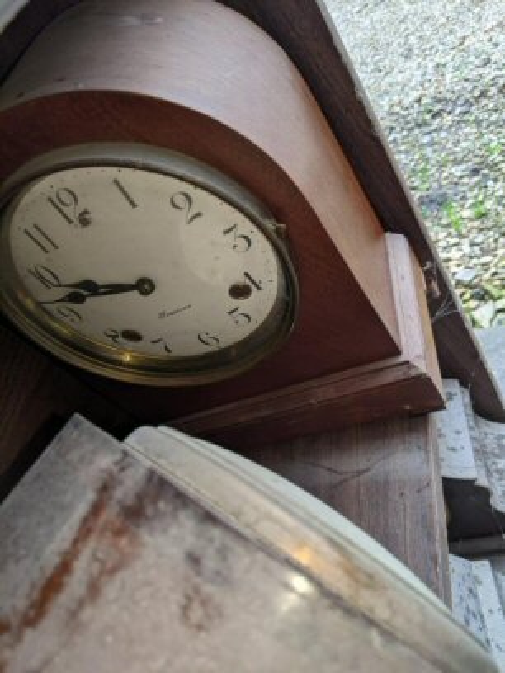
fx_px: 525
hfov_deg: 51.4
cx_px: 252
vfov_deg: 65.3
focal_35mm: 27
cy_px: 336
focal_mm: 4.44
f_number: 1.8
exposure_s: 1/143
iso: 159
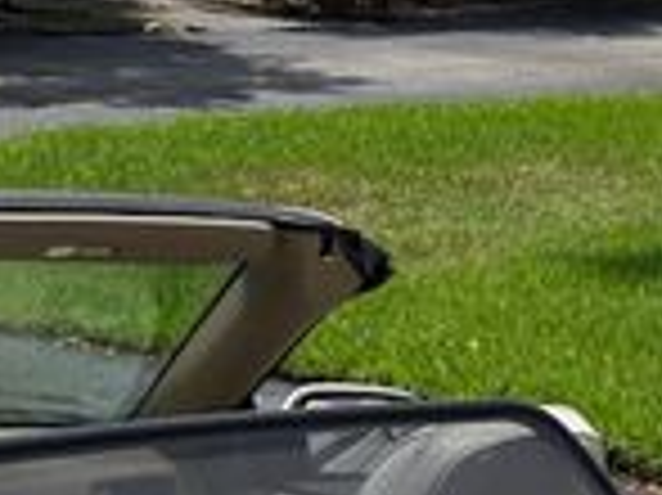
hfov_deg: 17.2
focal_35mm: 113
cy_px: 1004
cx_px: 608
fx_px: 2159
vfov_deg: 11.7
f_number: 1.5
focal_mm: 5.7
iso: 50
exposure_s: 1/11364
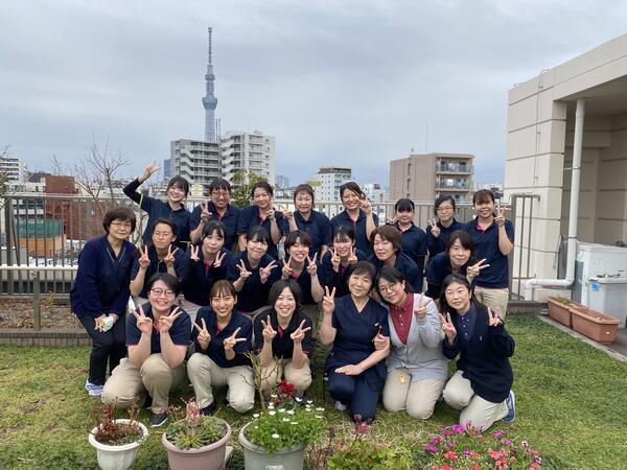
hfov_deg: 67.3
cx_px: 314
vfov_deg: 53.1
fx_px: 471
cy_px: 235
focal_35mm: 26
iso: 32
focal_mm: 4.25
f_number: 1.8
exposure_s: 1/738
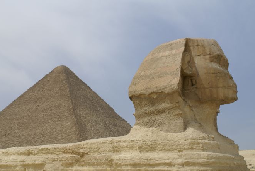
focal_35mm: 64
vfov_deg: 21.4
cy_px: 85
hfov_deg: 31.5
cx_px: 117
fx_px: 451
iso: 100
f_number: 10
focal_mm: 35
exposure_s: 1/320
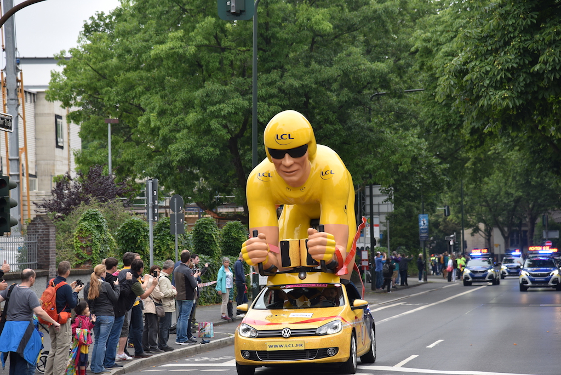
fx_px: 1871
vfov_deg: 11.4
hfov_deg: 17.1
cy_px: 188
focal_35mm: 120
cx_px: 280
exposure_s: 1/400
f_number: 5
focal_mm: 120
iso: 400
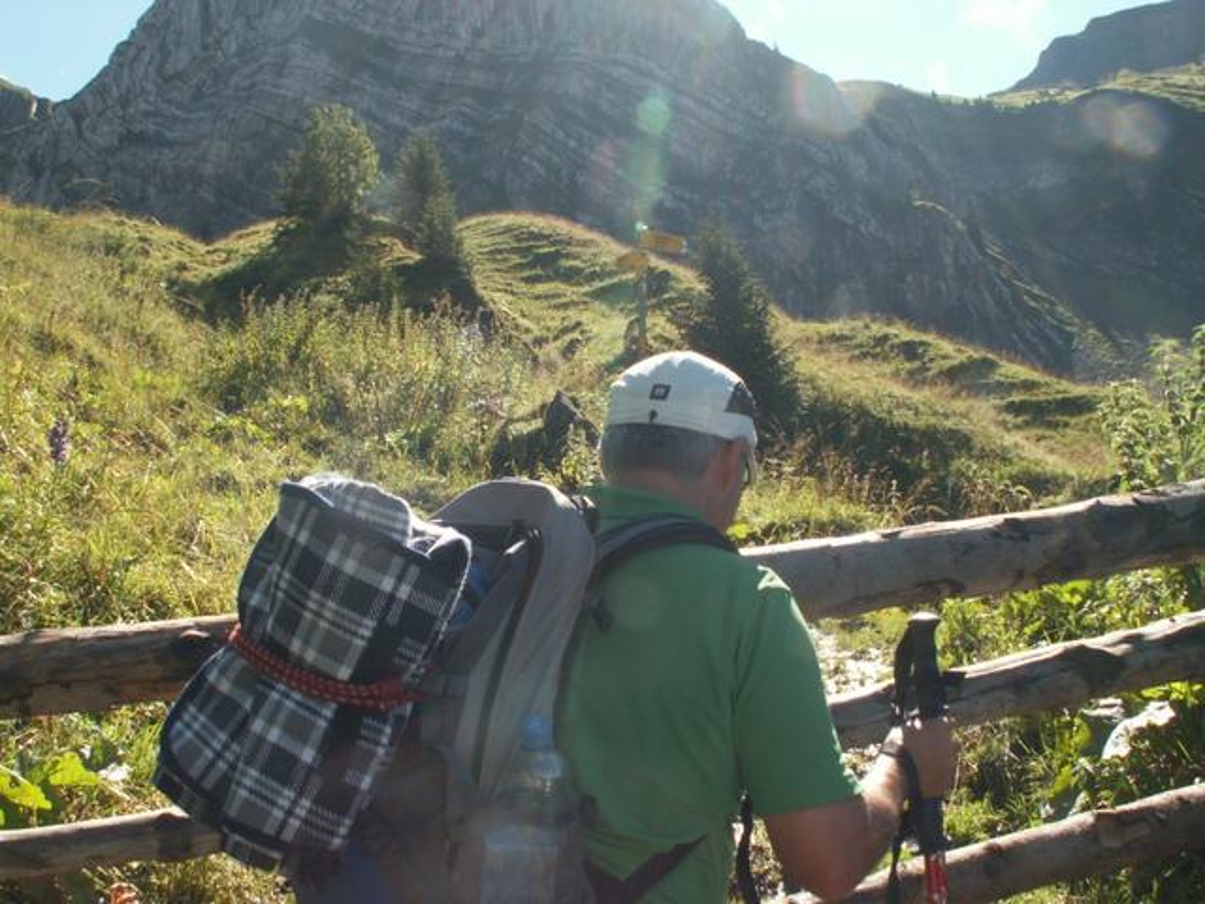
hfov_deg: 52.6
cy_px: 452
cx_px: 602
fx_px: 1218
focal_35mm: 35
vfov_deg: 40.7
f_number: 5.6
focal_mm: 5.86
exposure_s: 1/125
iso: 50
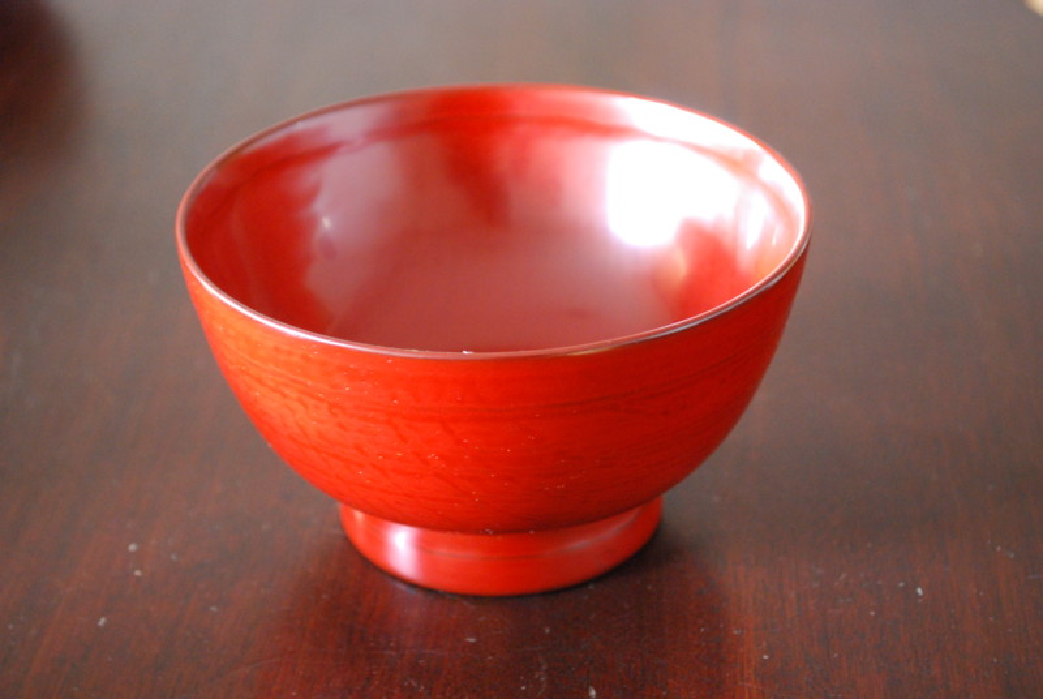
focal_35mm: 72
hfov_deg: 28.0
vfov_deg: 19.0
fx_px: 2089
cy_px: 350
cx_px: 522
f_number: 5.6
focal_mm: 48
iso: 1600
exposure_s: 1/8
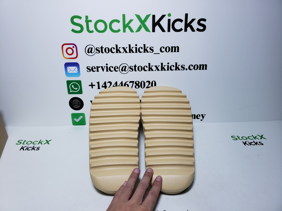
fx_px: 212
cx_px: 141
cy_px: 106
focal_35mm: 26
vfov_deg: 53.1
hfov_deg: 67.3
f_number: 1.5
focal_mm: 4.3
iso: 50
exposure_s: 1/475
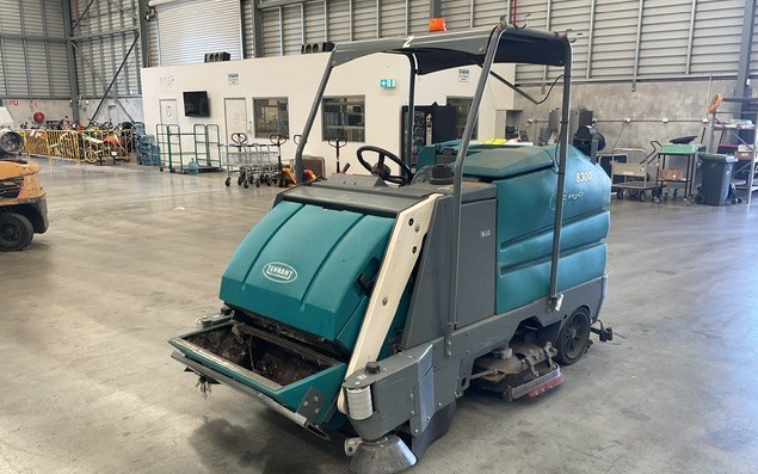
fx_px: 640
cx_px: 381
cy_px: 254
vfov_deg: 40.6
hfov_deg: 61.2
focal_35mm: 31
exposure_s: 1/60
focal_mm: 3
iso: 32
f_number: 1.8
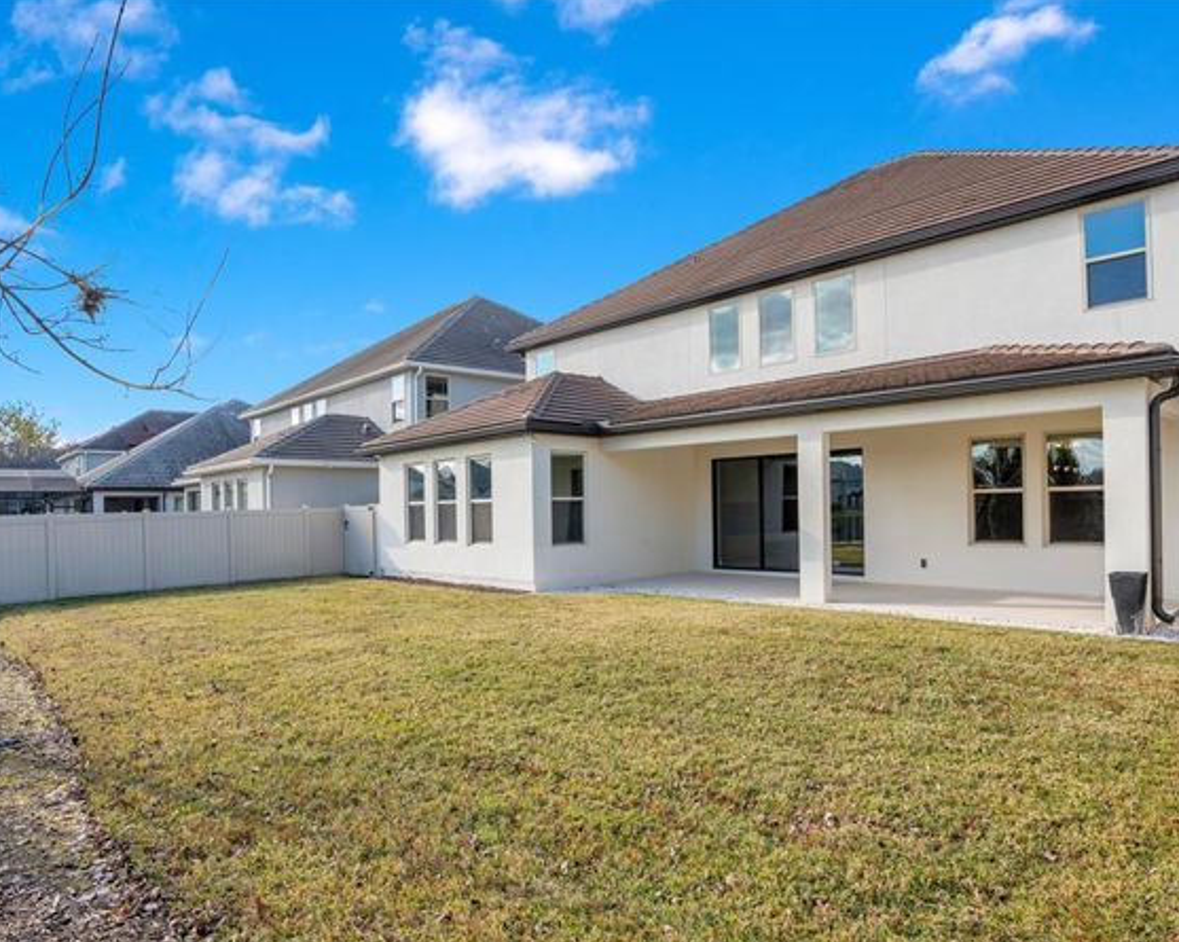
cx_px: 604
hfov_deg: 83.3
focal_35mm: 19
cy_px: 490
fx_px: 663
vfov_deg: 70.8
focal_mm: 16
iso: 100
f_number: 8
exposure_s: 1/160
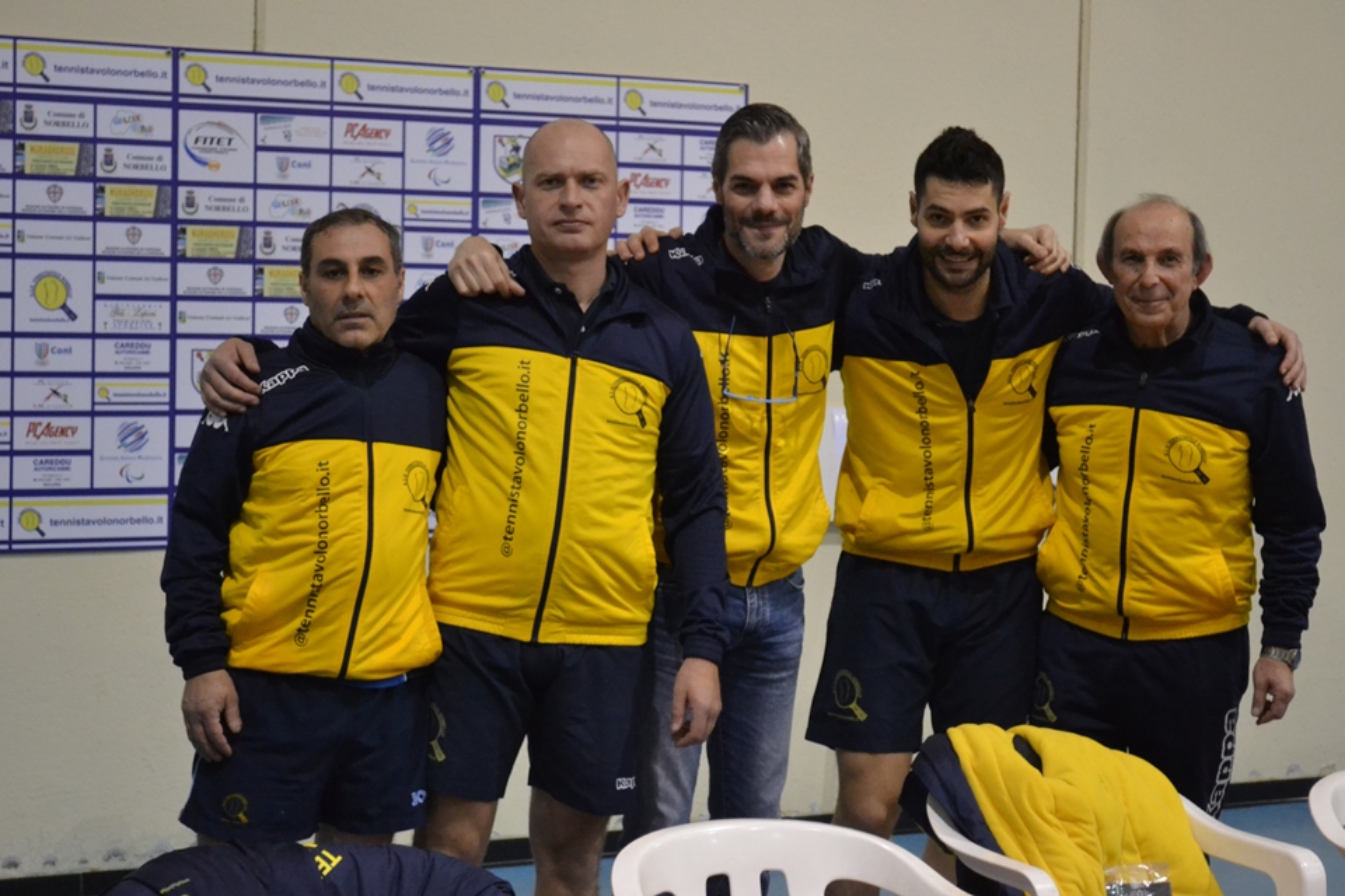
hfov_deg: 24.6
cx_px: 672
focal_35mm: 82
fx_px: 3082
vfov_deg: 16.6
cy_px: 448
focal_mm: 55
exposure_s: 1/40
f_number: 5.6
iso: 3200
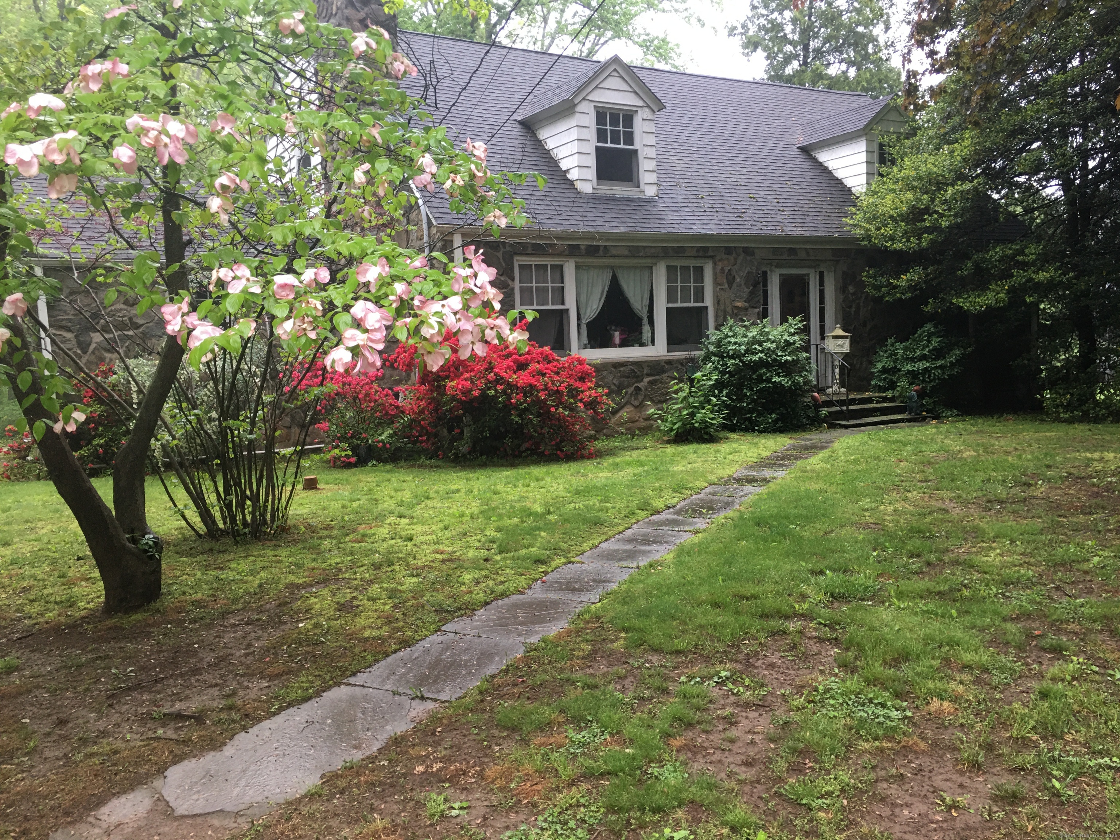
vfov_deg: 48.2
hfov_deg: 61.7
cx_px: 560
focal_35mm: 29
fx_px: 938
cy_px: 420
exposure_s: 1/30
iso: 32
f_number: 2.2
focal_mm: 4.15
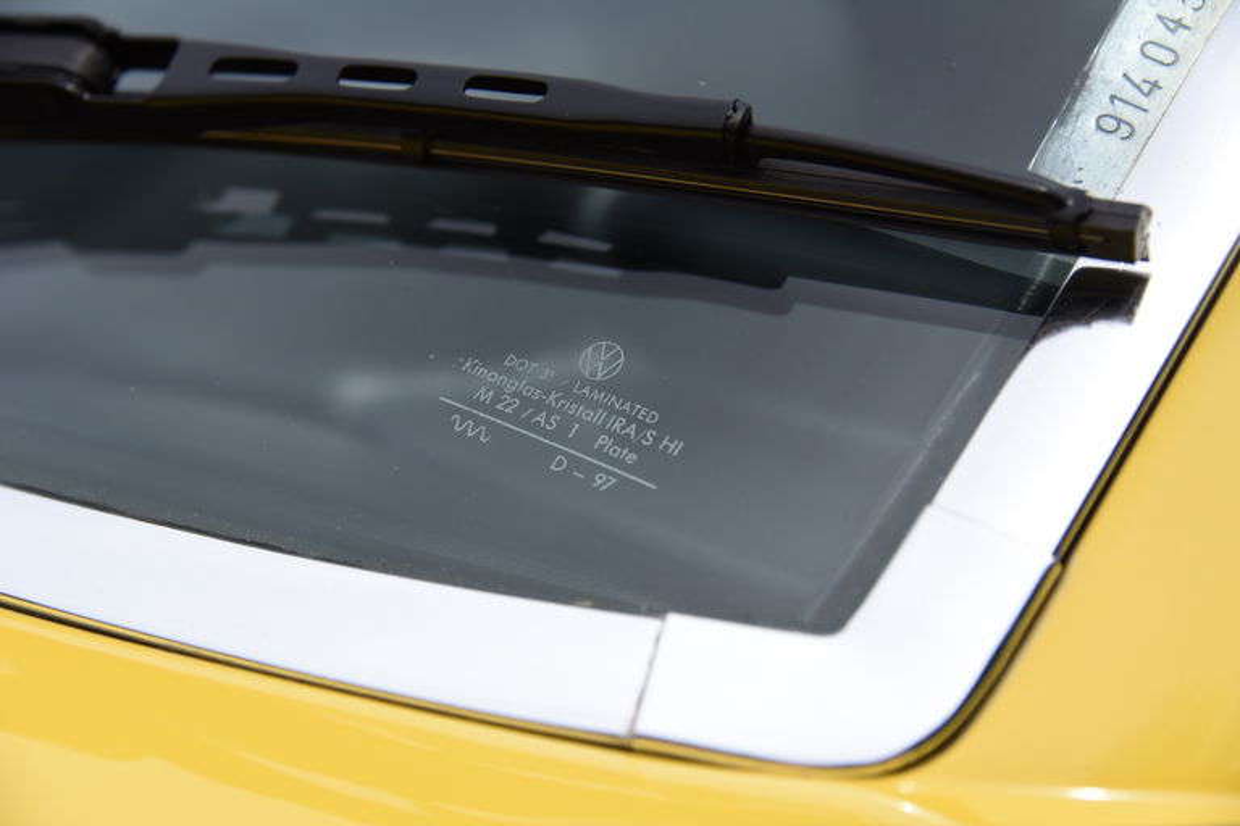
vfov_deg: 13.0
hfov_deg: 19.5
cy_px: 413
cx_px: 620
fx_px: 3616
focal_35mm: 105
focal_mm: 105
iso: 720
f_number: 6.3
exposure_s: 1/4000
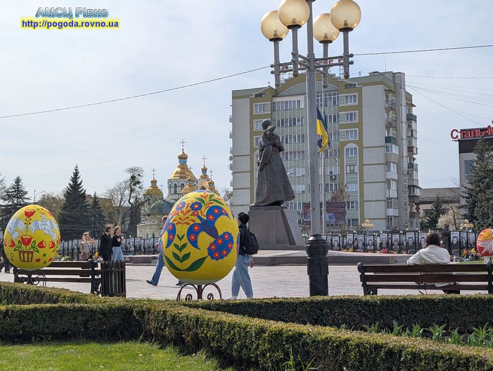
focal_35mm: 49
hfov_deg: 38.9
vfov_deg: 29.7
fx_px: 699
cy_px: 186
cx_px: 246
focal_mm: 6.9
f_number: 1.68
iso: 22
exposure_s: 1/1706
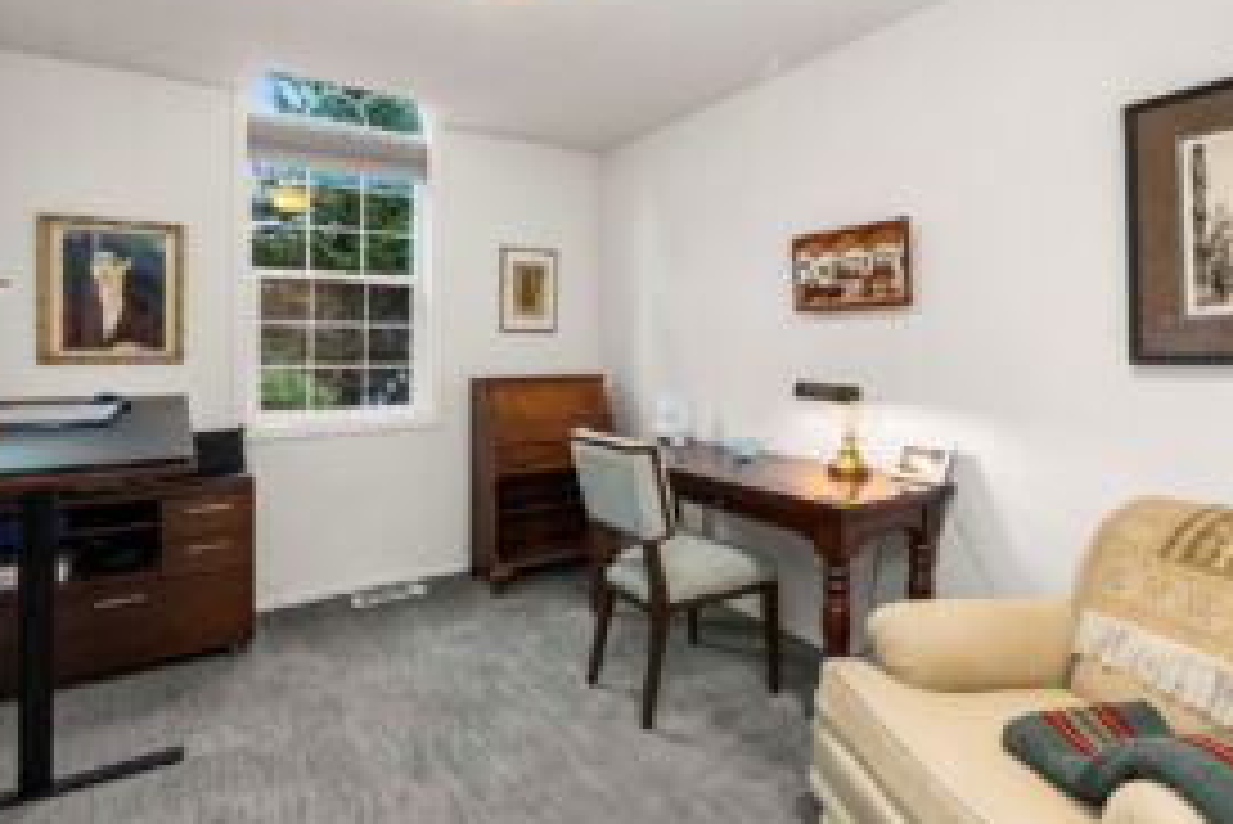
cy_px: 389
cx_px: 634
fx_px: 651
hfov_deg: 86.9
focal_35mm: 19
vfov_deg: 64.6
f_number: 7.1
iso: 500
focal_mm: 13
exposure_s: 1/60
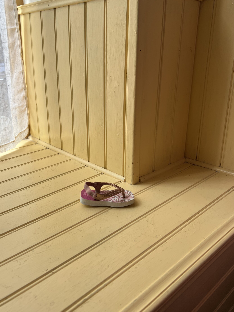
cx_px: 106
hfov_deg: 46.7
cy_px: 134
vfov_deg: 59.7
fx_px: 270
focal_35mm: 30
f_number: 1.5
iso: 32
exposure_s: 1/151
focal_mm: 5.7
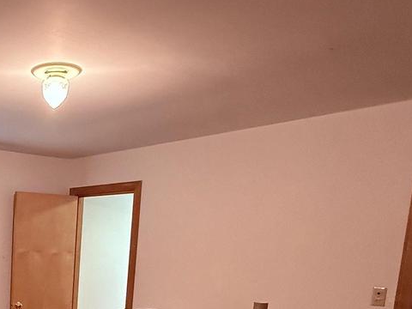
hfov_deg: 38.3
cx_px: -24
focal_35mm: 42
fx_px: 500
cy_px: 321
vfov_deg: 31.3
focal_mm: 2.22
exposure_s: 1/60
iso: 1000
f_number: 2.2
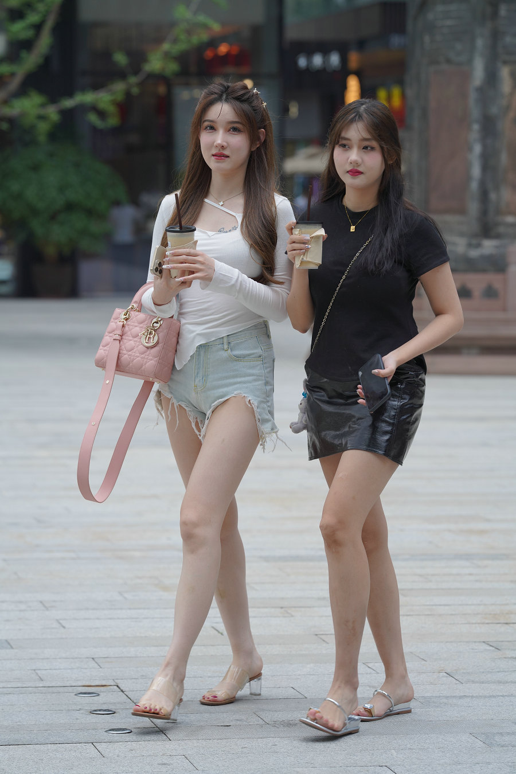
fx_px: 2902
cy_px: 387
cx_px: 258
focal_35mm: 135
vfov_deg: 15.2
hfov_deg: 10.2
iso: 500
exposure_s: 1/400
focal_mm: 135
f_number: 4.5
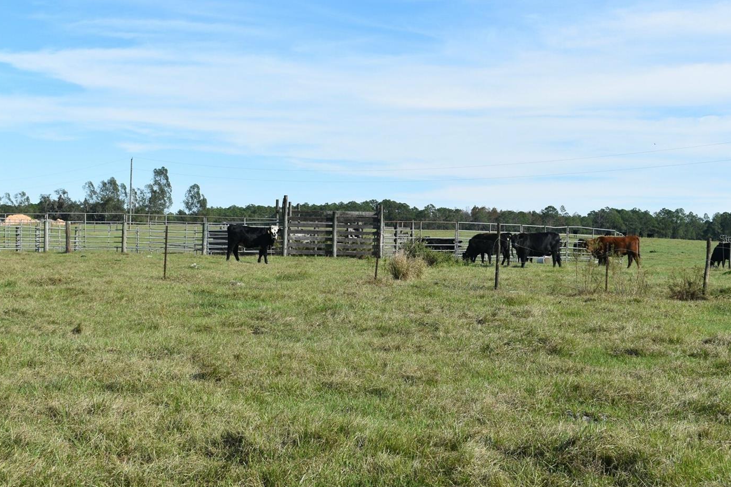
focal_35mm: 54
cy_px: 238
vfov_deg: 25.2
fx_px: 1087
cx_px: 348
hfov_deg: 37.1
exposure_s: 1/250
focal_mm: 31
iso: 100
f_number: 8
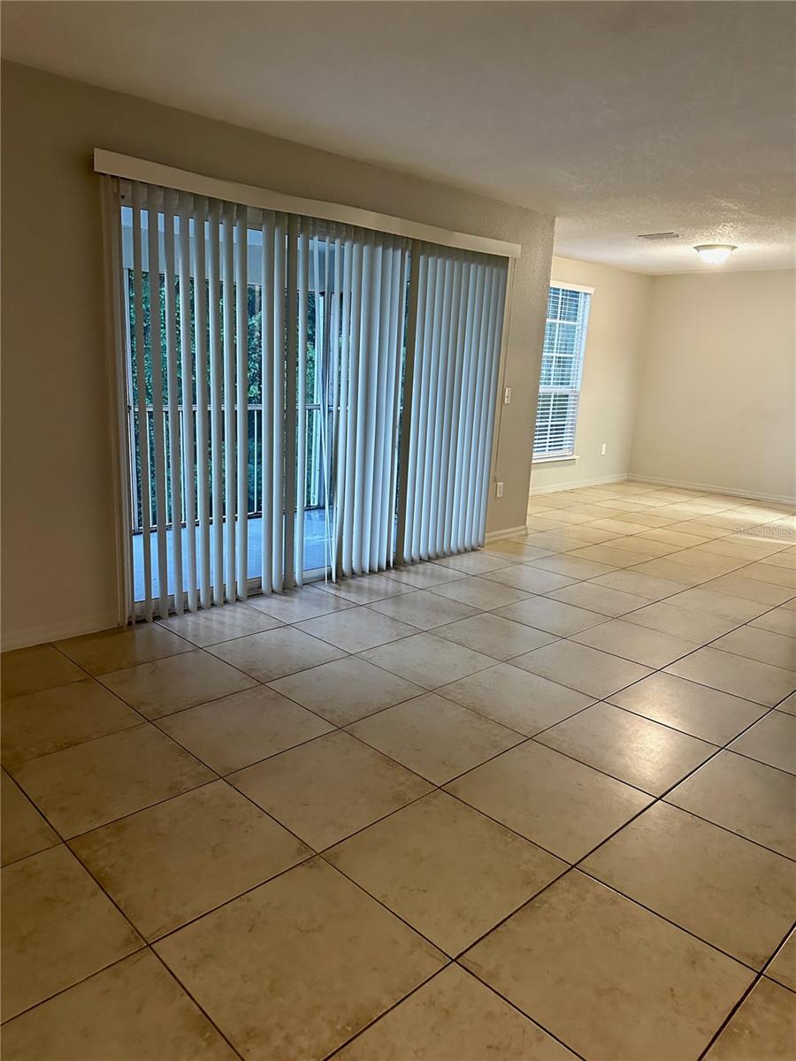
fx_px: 736
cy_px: 530
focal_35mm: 24
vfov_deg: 71.6
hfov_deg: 56.8
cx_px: 398
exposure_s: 1/60
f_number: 1.78
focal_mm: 6.86
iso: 640
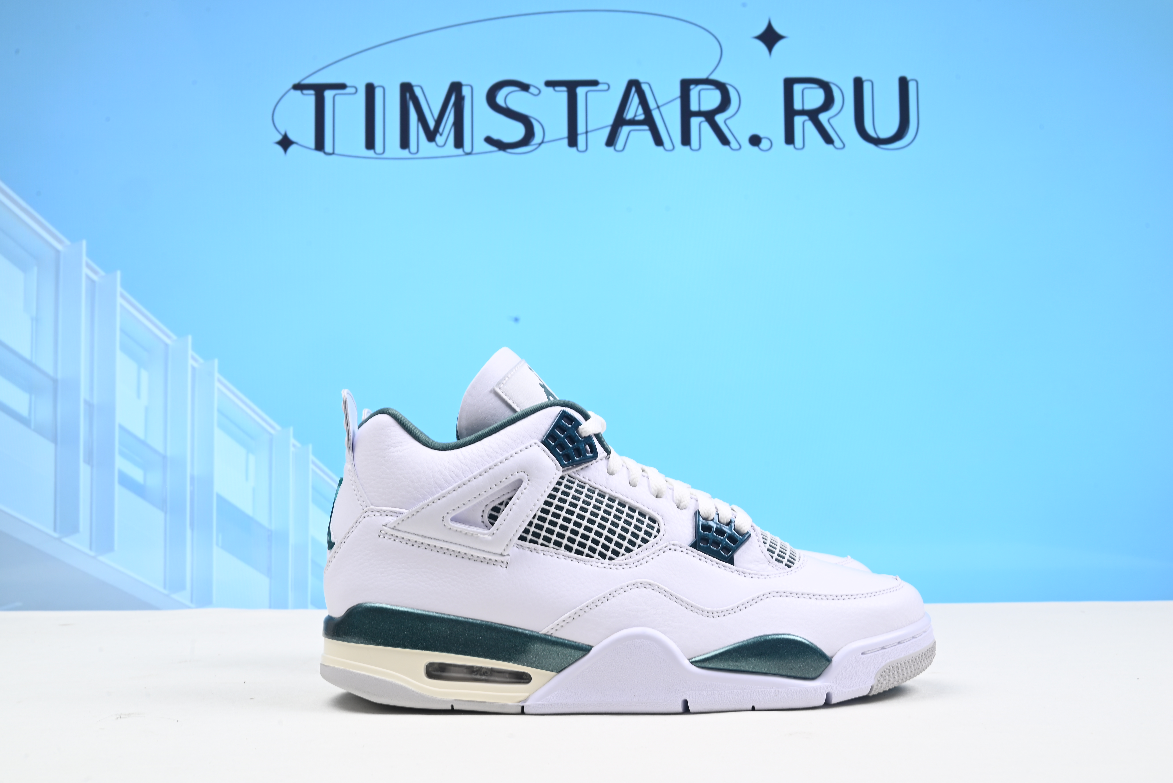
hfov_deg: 46.4
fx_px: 1369
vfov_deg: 31.9
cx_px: 586
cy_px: 392
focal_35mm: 42
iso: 100
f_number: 16
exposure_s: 1/2
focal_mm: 42
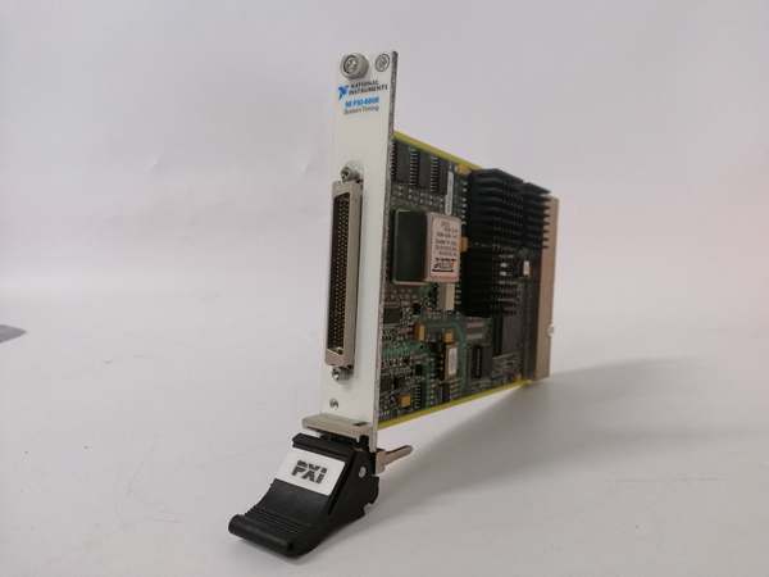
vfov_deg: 53.1
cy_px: 288
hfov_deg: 67.3
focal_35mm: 26
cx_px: 384
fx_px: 578
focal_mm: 3.81
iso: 160
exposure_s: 1/33.3
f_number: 2.2
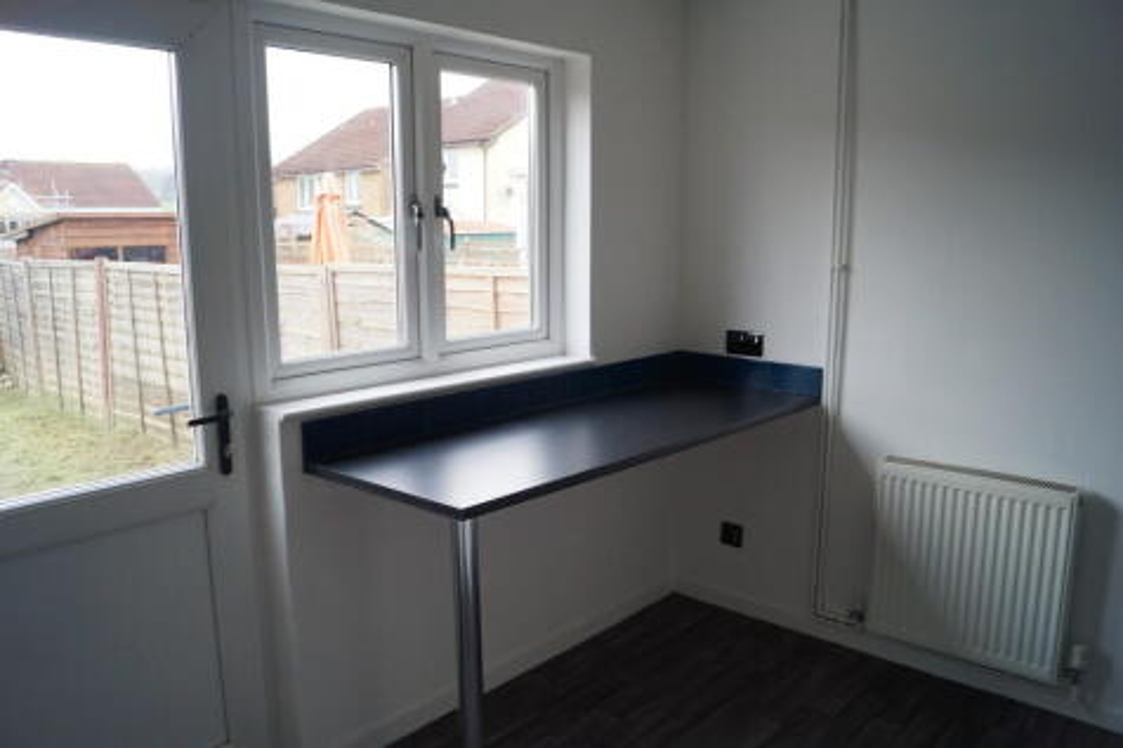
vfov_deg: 47.9
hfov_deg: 67.4
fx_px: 842
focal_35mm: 27
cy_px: 374
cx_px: 562
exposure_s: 1/60
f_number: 4
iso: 400
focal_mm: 18
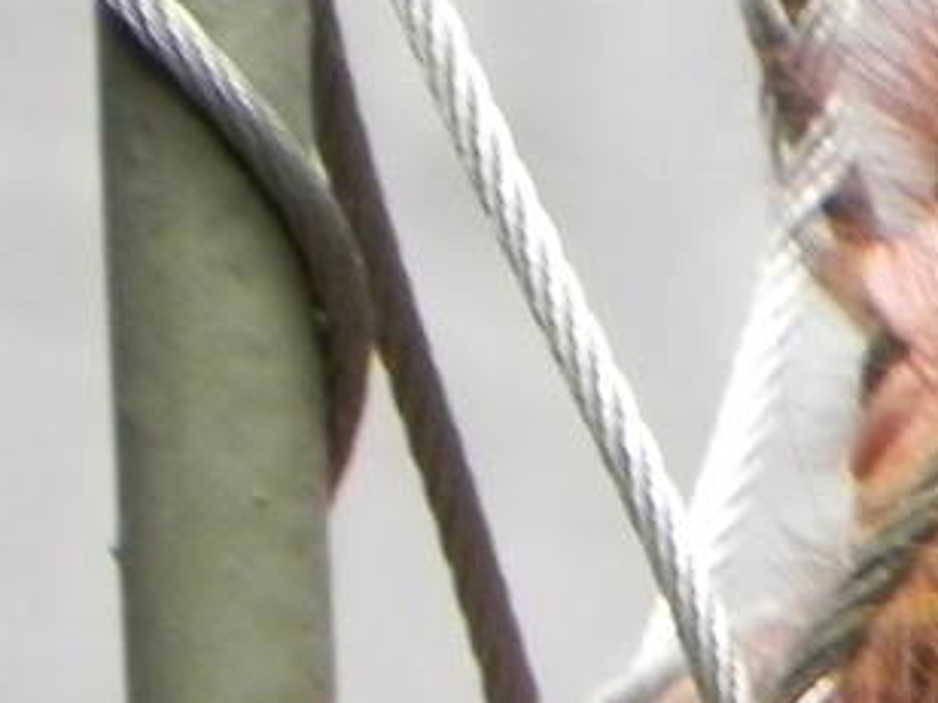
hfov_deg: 0.6
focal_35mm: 3526
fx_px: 95545
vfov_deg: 0.4
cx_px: 1958
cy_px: 1275
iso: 160
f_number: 5
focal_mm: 120
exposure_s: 1/61.8
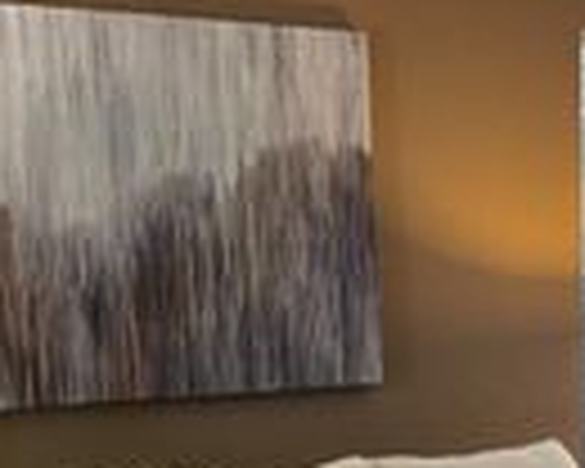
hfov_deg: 20.2
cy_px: 614
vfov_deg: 15.5
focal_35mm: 94
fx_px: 1627
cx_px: 428
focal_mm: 5.1
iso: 160
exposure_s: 1/60
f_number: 1.6
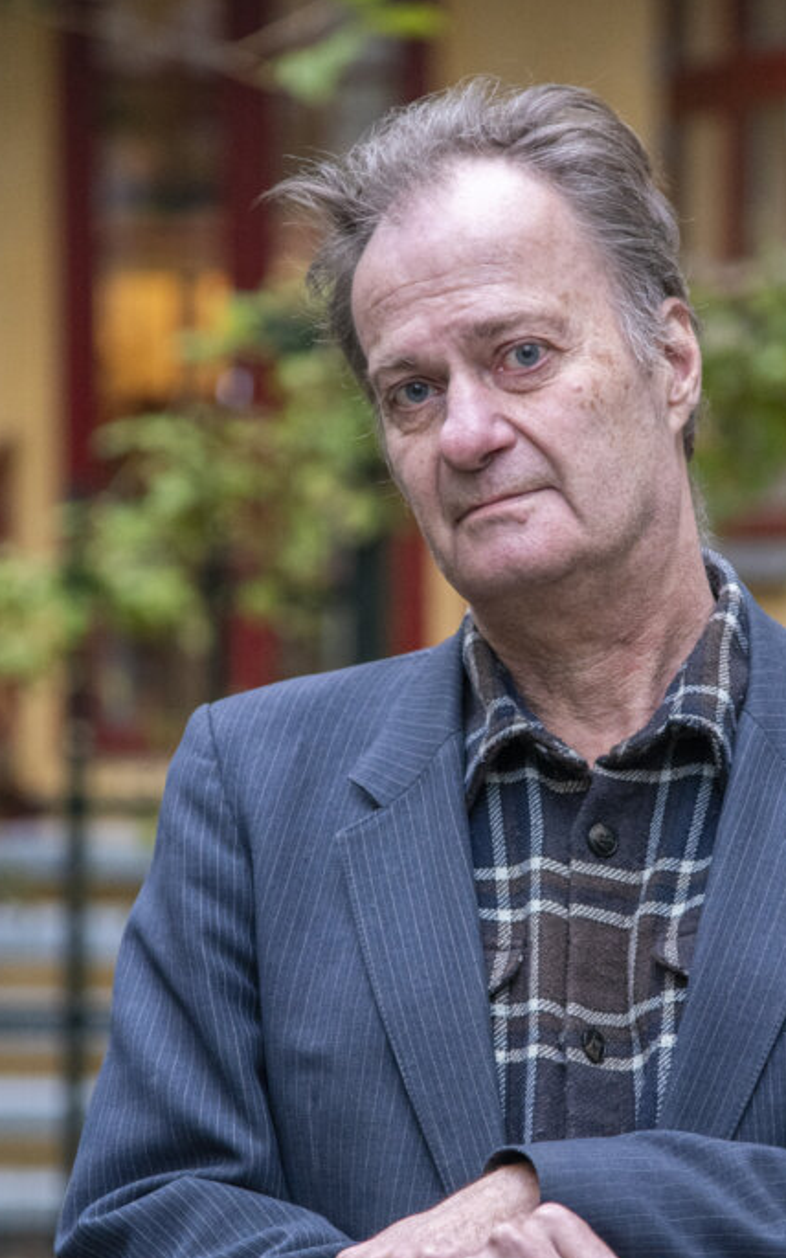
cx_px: 529
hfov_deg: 7.2
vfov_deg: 11.4
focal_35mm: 183
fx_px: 6273
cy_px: 815
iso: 3200
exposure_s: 1/100
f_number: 4
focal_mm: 120
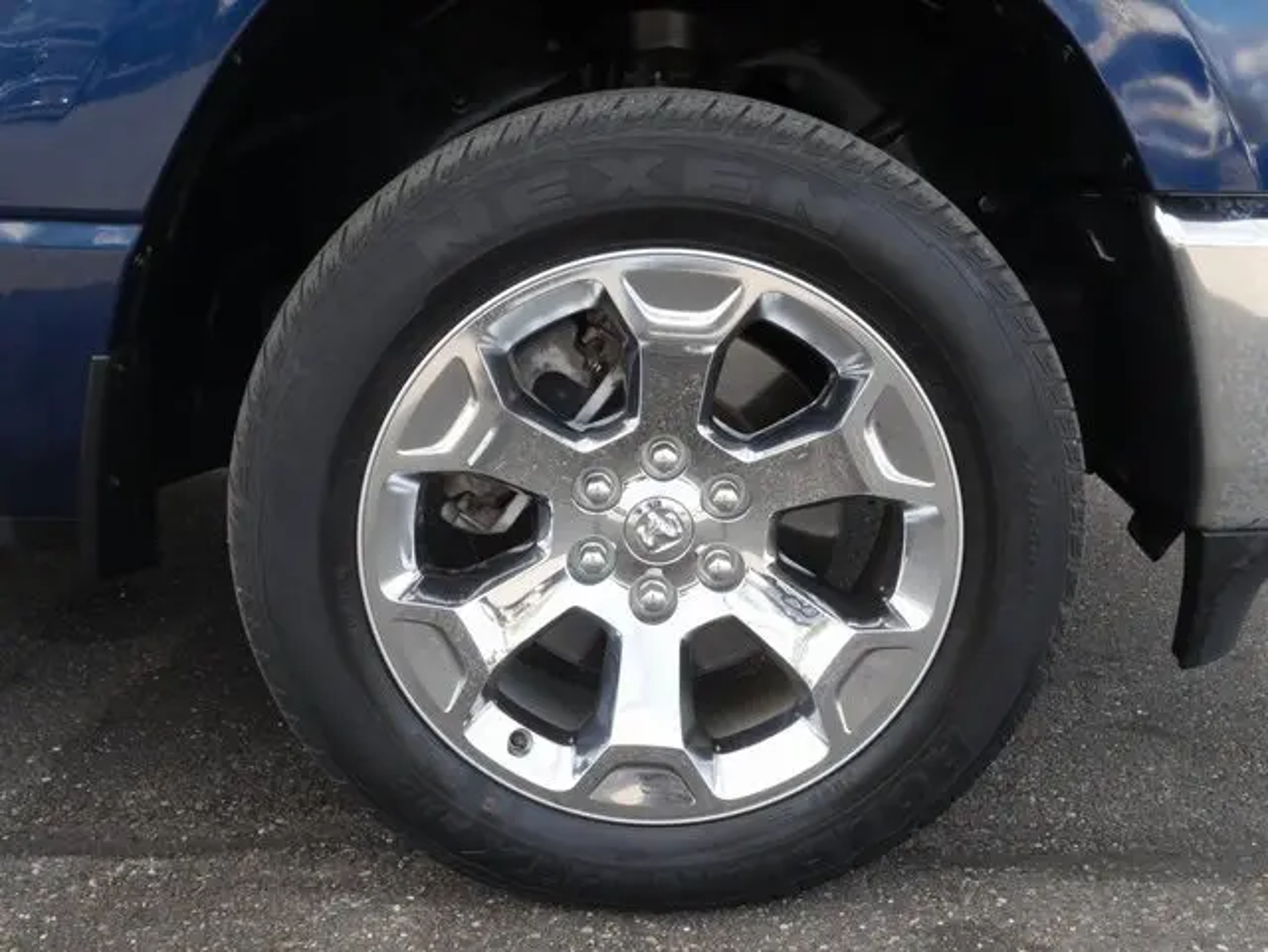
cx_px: 634
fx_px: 1540
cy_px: 476
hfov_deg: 44.8
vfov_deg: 34.4
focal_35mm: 42
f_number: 20
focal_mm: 21
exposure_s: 1/60
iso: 1250
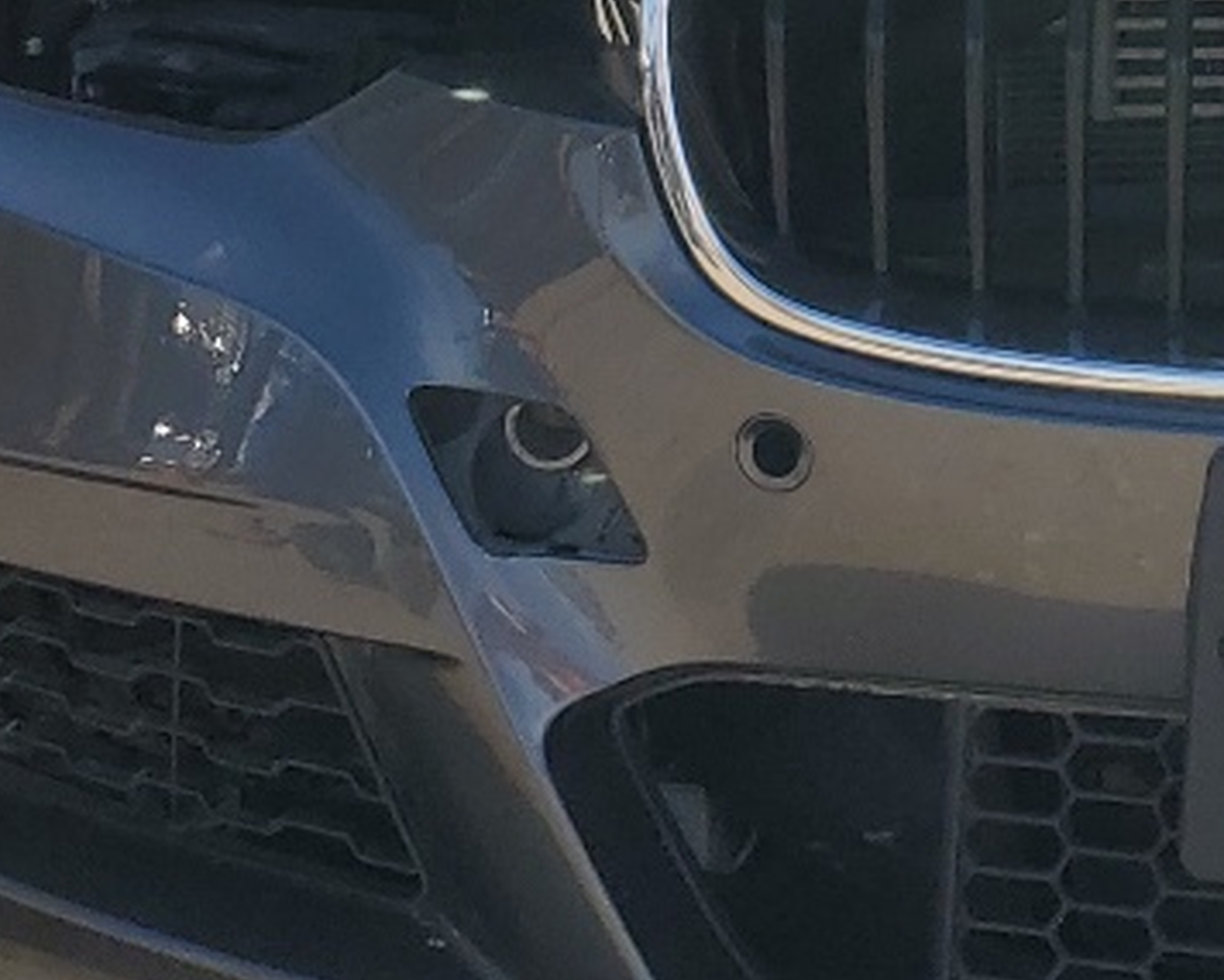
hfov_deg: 16.1
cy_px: -199
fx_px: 4131
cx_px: 1502
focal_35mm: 114
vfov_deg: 13.2
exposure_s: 1/5000
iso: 50
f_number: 1.5
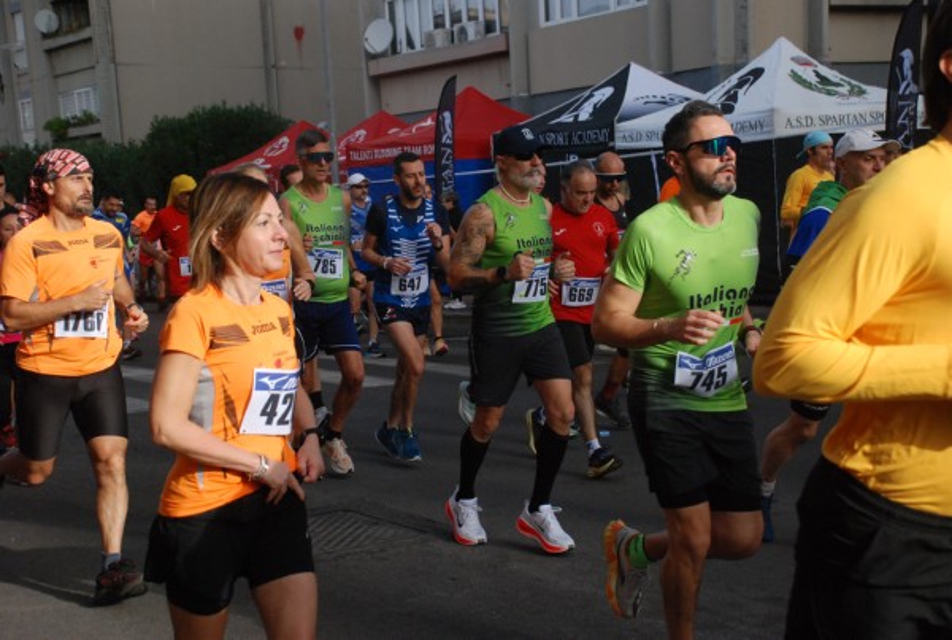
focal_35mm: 57
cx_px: 476
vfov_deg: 23.9
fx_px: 1511
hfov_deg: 35.0
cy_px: 320
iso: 1000
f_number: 6.3
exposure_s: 1/1600
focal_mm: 38
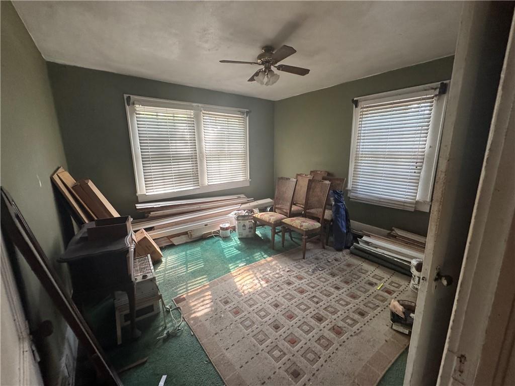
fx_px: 208
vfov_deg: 85.7
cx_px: 258
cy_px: 193
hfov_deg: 102.1
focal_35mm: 14
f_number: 2.2
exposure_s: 1/80
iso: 320
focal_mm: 2.22
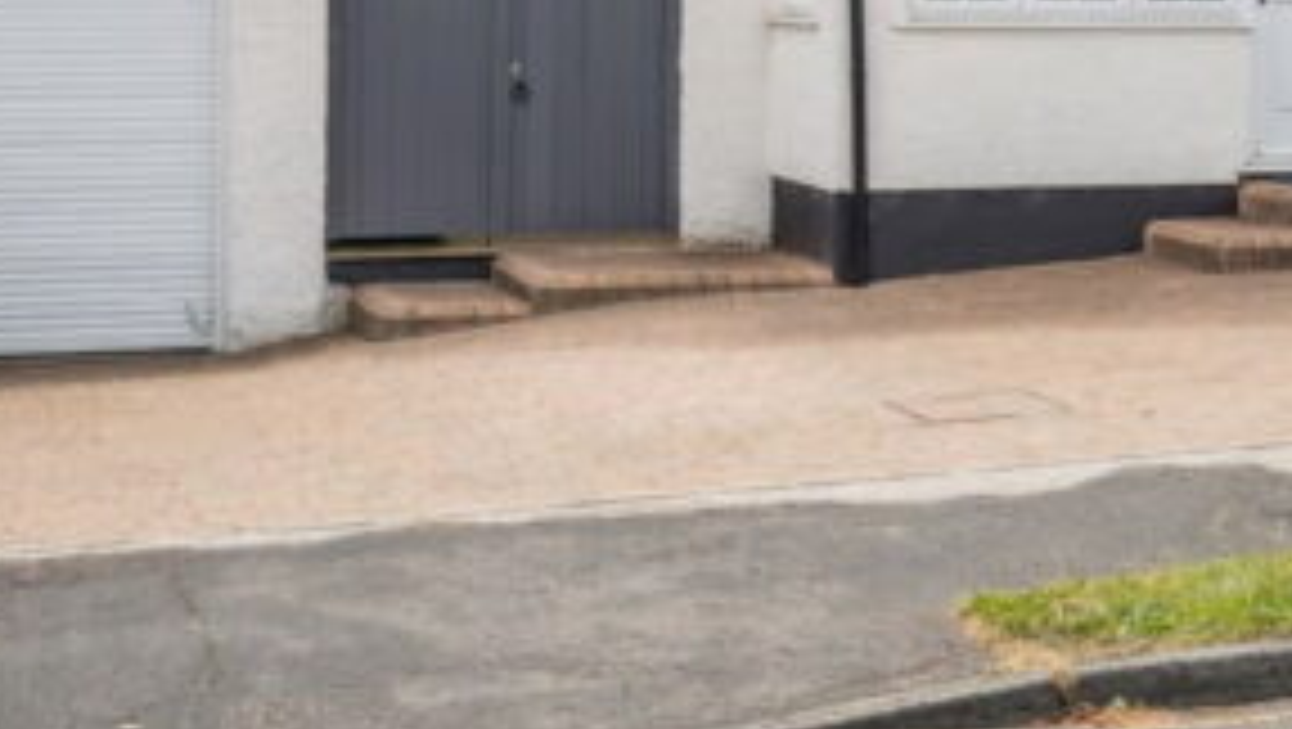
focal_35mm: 98
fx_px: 3360
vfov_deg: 12.0
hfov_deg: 21.4
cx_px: 1121
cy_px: -230
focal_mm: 35
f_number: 5.6
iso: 640
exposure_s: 1/1250
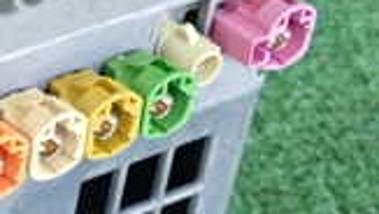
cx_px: -307
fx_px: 1770
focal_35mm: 176
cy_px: 179
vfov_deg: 6.9
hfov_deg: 11.3
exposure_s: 1/125
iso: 500
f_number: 2.9
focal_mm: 7.84
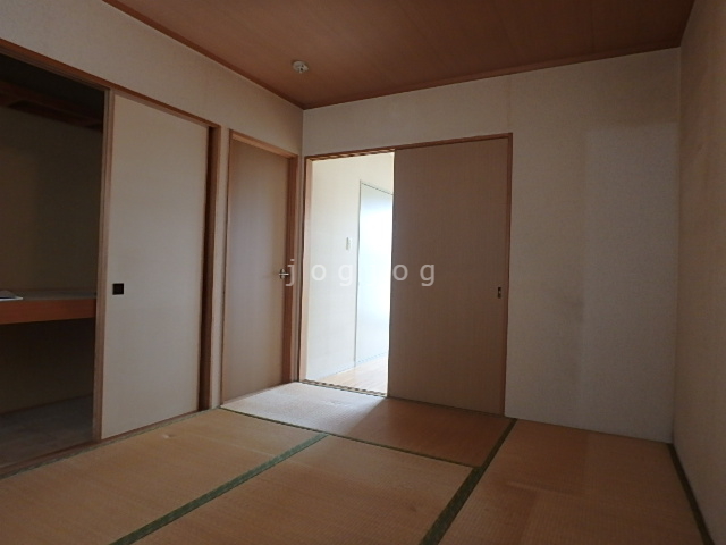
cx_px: 363
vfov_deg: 63.4
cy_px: 272
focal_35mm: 21
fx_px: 440
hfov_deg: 79.0
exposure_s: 1/30
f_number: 3.5
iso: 320
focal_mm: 3.7
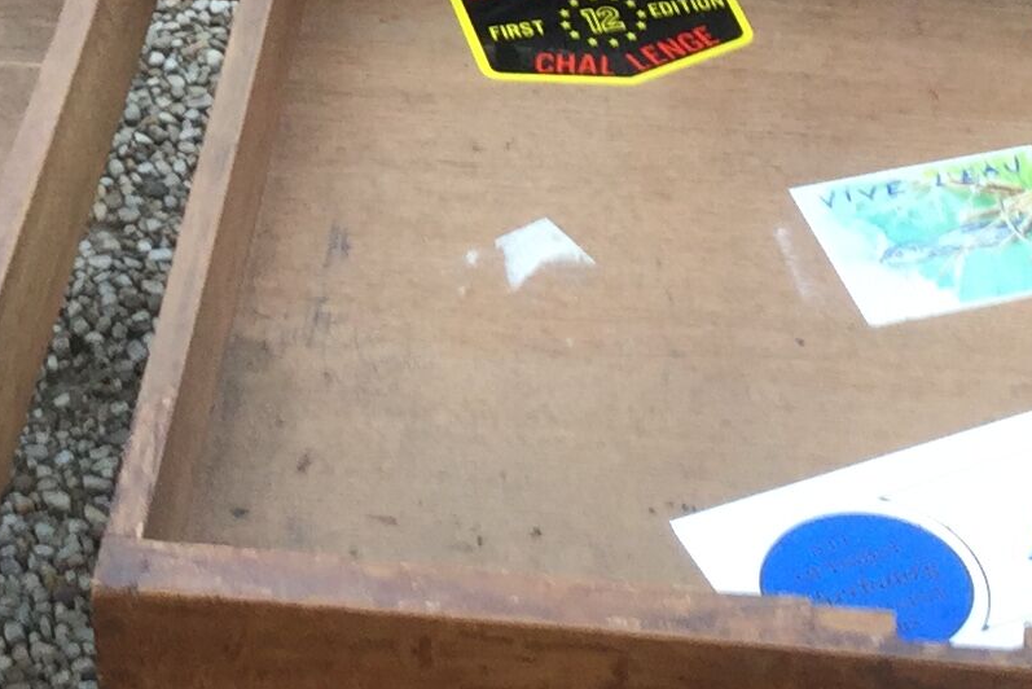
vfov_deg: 10.2
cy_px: -170
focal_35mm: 132
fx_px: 3785
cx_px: 255
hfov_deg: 15.5
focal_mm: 3.3
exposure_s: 1/50
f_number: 2.4
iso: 32
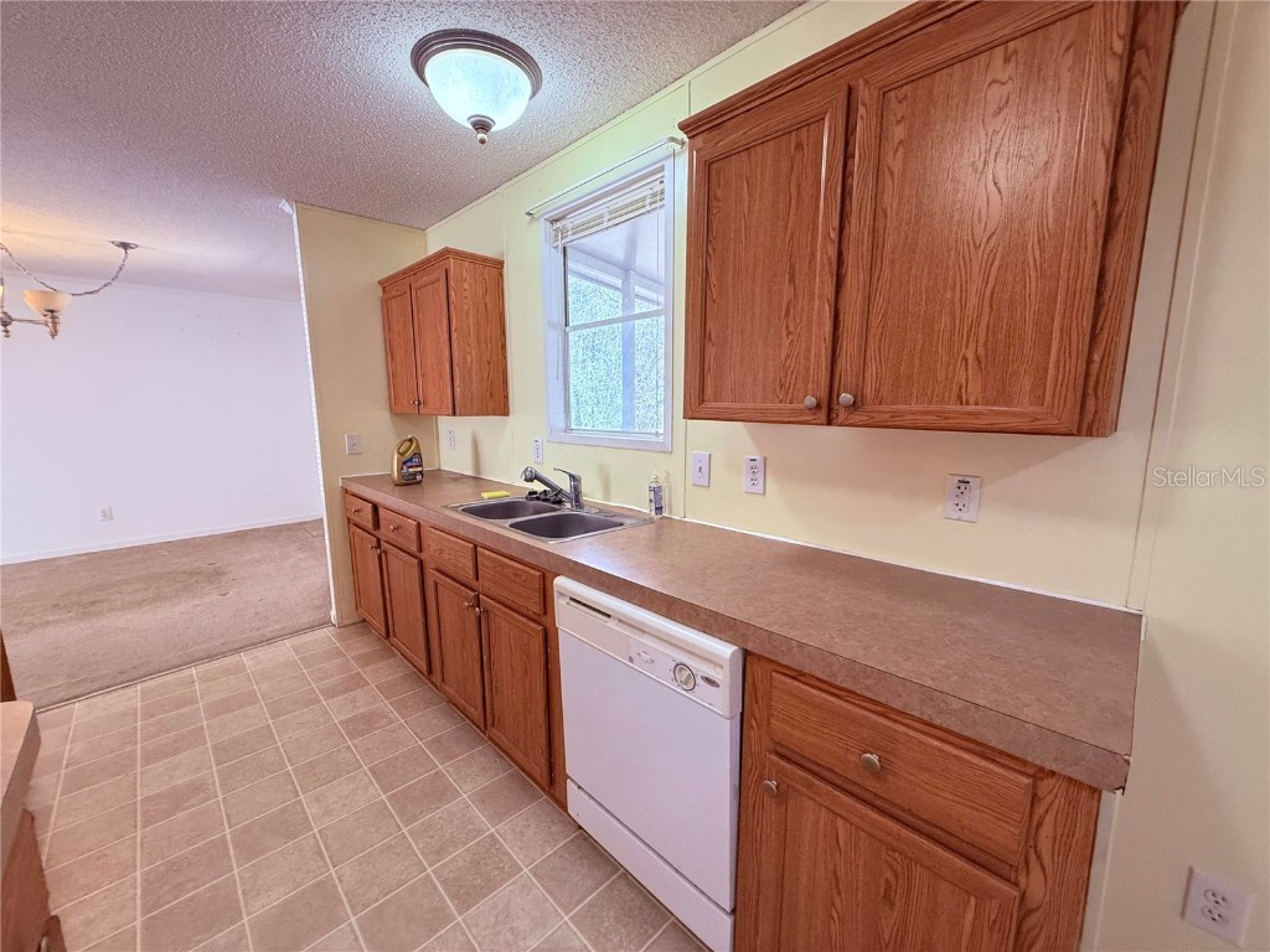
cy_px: 476
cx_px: 635
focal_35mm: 14
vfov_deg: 85.7
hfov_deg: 102.1
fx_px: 514
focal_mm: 2.22
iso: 500
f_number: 2.2
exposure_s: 1/120
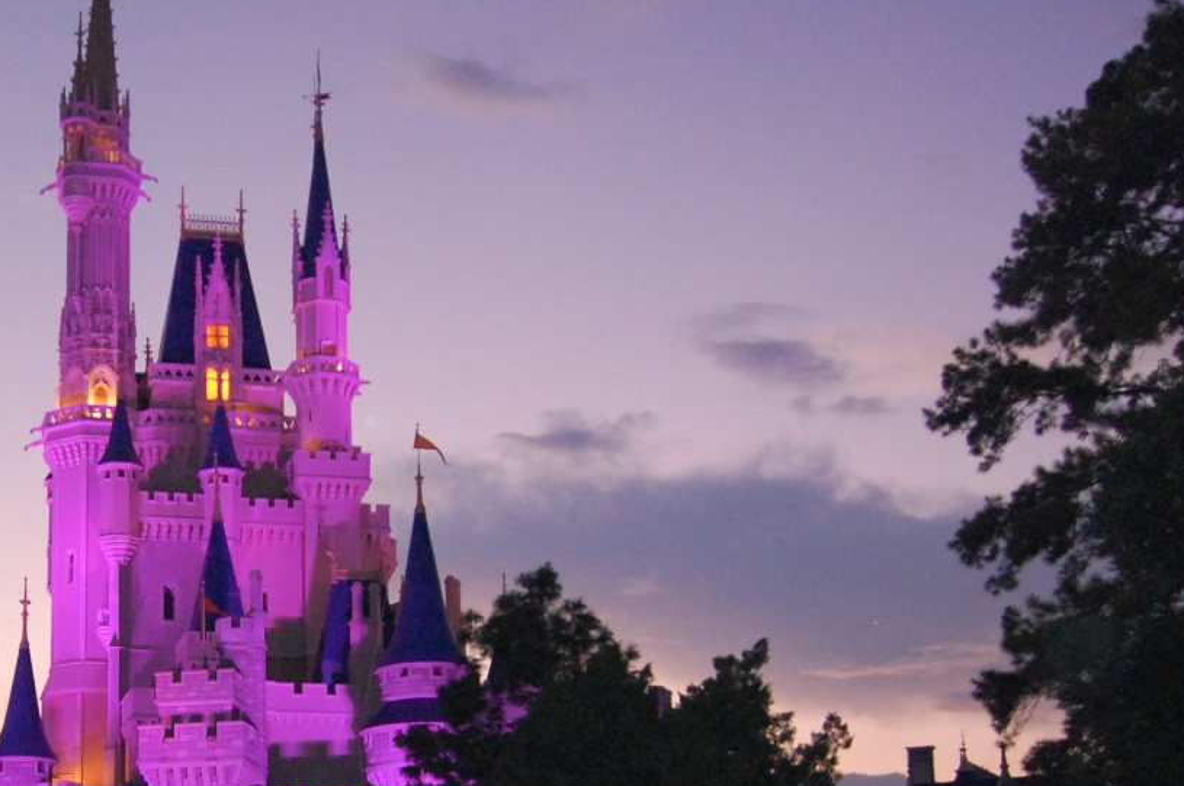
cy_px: 691
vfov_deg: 23.6
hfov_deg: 34.1
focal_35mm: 56
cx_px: 158
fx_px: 1839
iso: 1600
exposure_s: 1/60
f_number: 3.5
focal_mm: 19
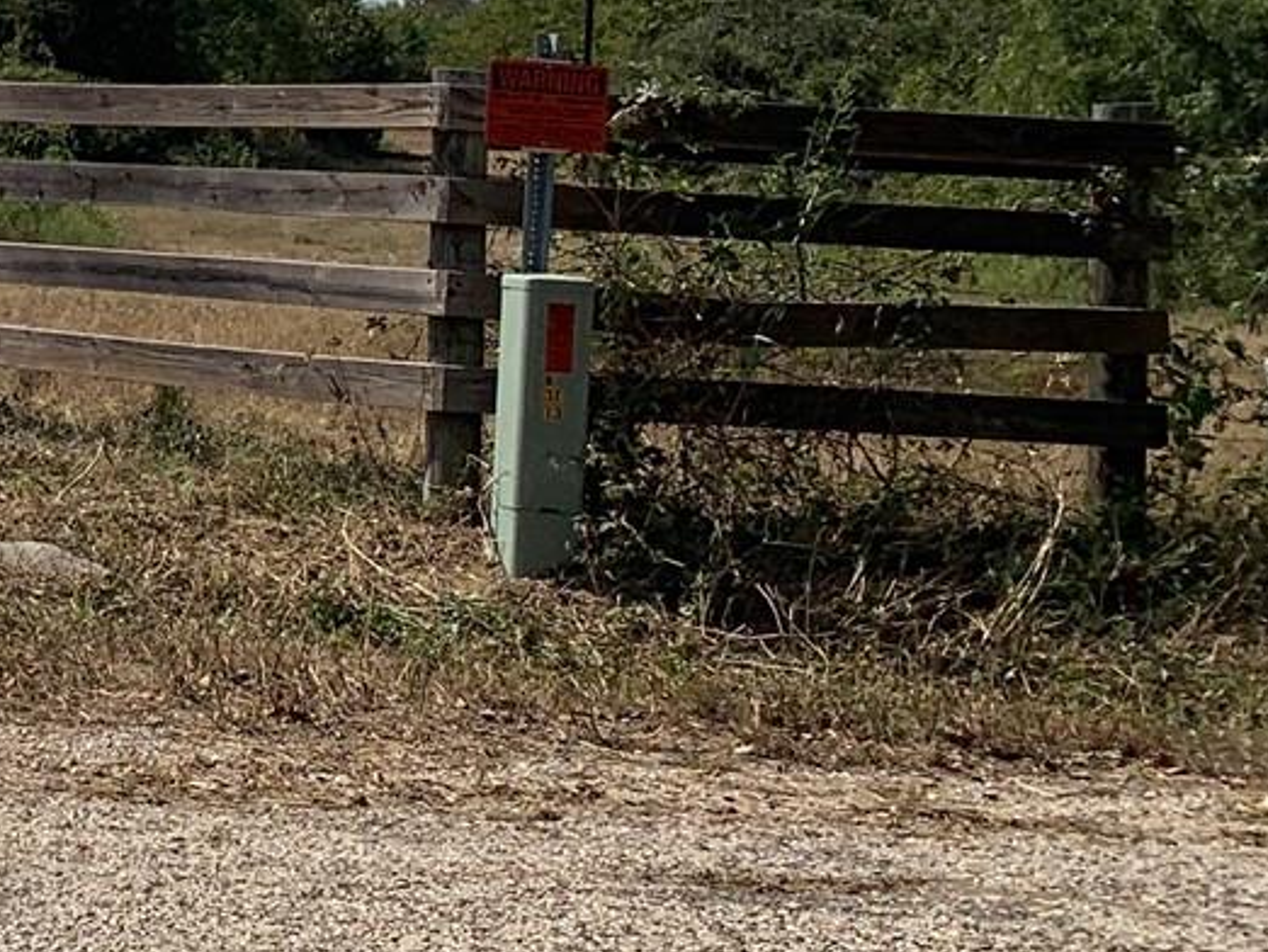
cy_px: 114
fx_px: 3738
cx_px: -1166
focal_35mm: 102
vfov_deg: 14.4
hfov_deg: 15.7
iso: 25
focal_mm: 4.25
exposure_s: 1/5714
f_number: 1.8
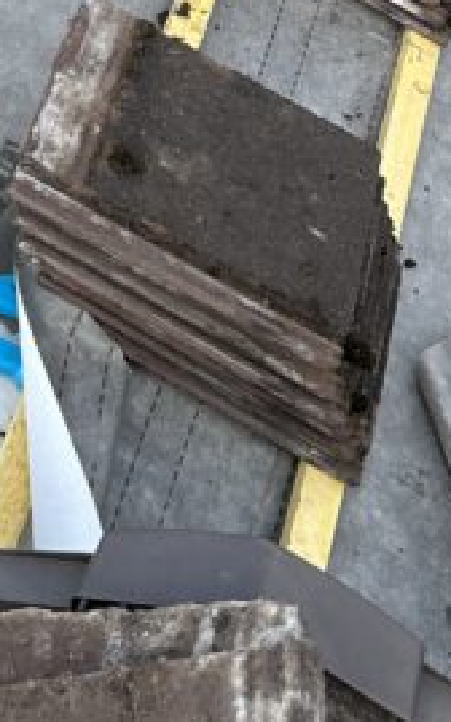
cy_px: -336
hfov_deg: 13.2
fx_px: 1909
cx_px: -48
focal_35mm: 97
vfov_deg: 19.0
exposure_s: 1/1639
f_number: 1.78
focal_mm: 6.86
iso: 80
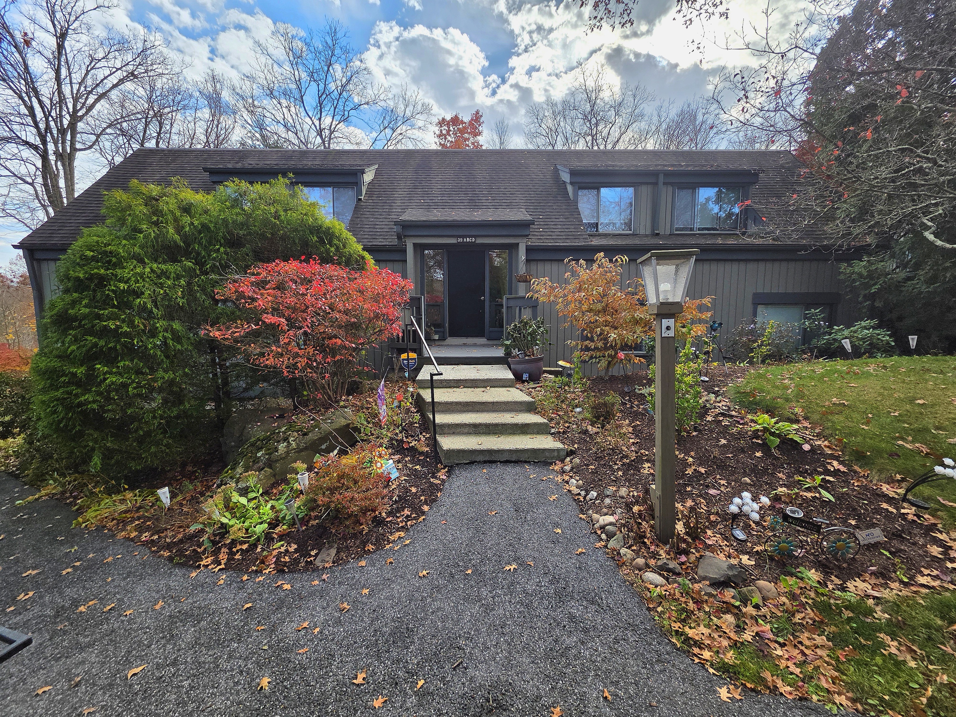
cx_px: 478
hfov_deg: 106.2
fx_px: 359
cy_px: 358
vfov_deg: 89.9
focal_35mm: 13
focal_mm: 2.2
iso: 40
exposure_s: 1/1000
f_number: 1.9
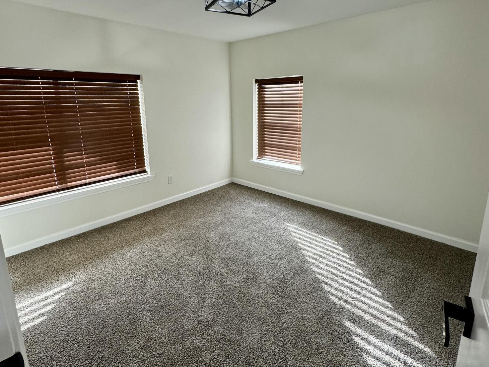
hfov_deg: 84.7
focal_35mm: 19
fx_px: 268
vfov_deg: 68.2
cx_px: 242
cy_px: 153
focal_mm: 2.22
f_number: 2.2
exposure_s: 1/120
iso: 200
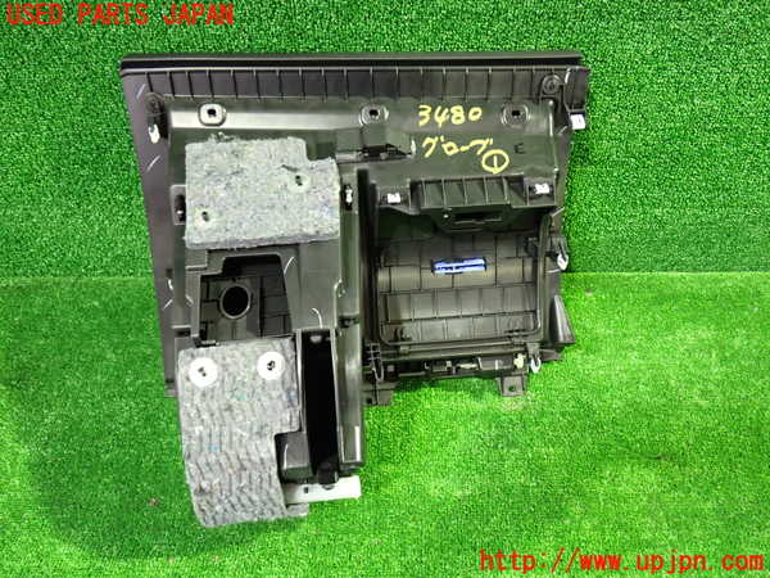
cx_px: 385
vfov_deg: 46.8
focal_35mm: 30
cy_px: 289
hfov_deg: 60.0
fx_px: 667
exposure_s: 1/20
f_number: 2.3
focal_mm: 5.4
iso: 800
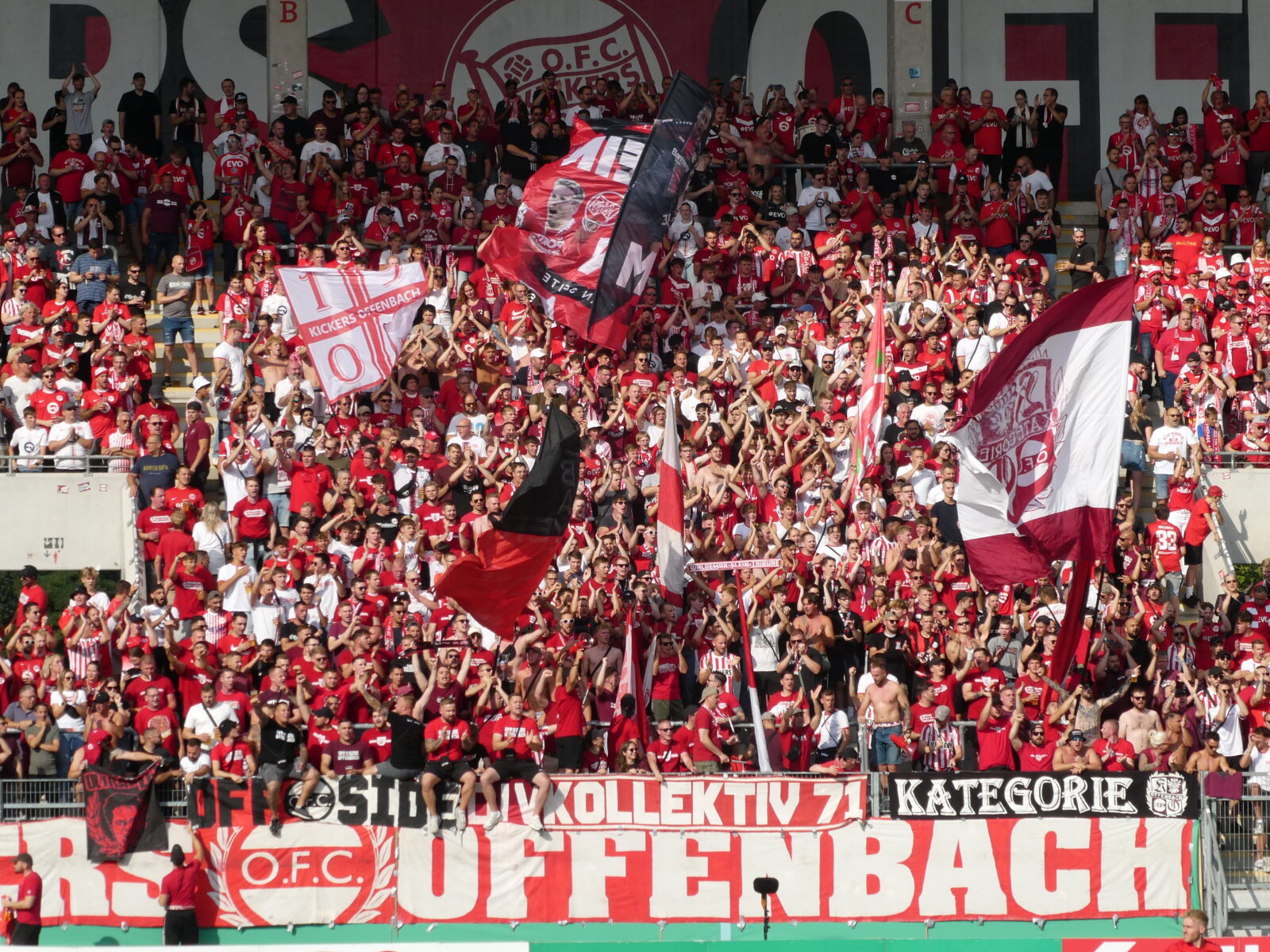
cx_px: 635
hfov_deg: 9.9
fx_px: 7338
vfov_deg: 7.4
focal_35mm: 200
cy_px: 476
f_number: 5.6
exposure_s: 1/400
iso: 80
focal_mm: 35.8
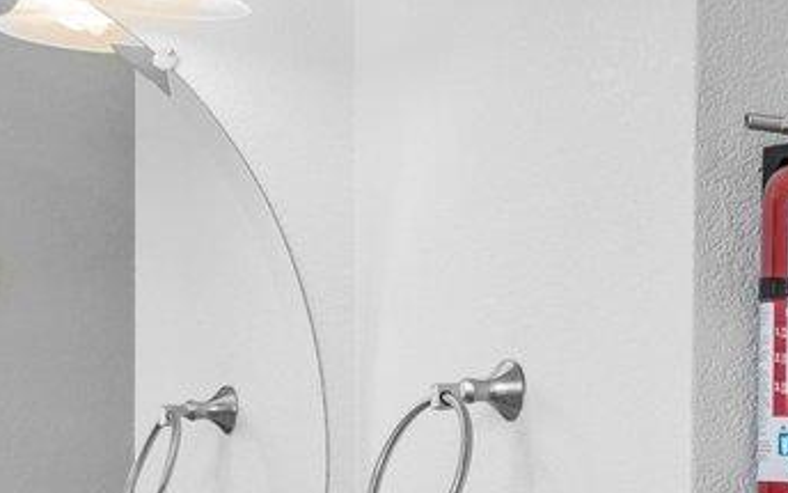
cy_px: 444
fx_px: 1825
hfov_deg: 18.7
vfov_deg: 15.2
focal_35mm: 85
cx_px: 1425
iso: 100
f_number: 8
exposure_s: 1/15
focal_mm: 14
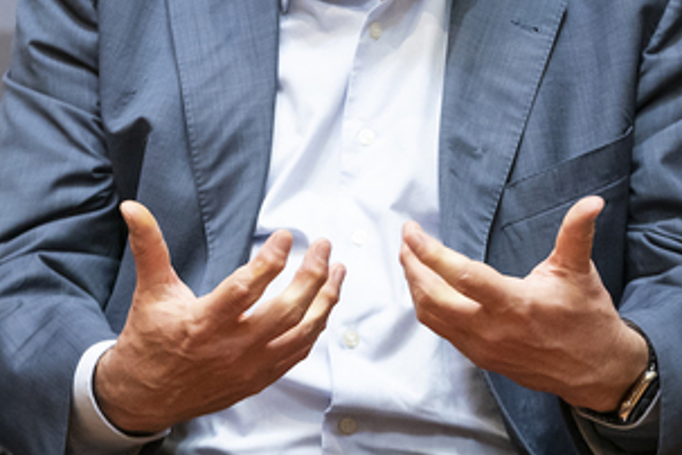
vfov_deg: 3.7
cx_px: 403
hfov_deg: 5.6
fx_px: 7028
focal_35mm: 371
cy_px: 11
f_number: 2.8
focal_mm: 155
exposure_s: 1/200
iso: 5000
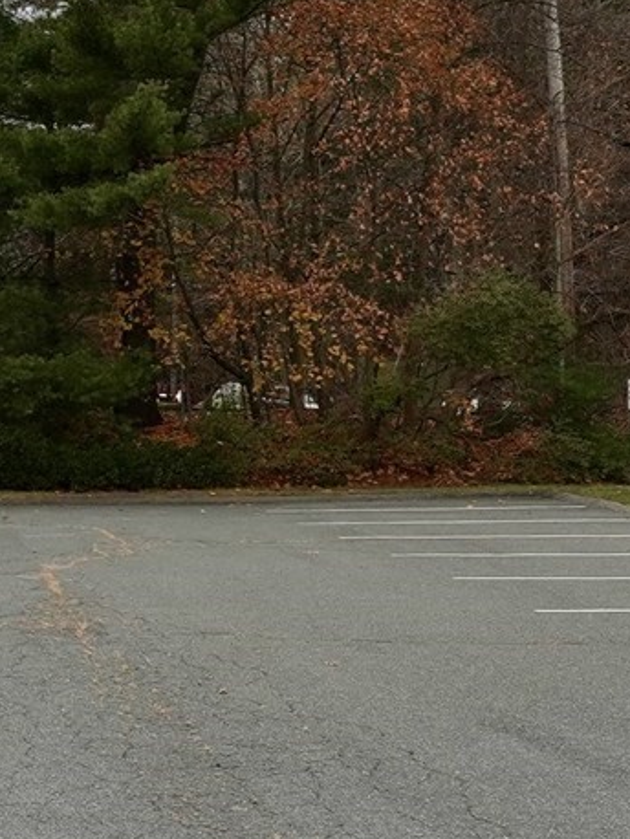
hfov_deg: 15.1
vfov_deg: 22.7
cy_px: 326
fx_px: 2085
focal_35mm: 86
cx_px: -472
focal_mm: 20
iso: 800
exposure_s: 1/640
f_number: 8
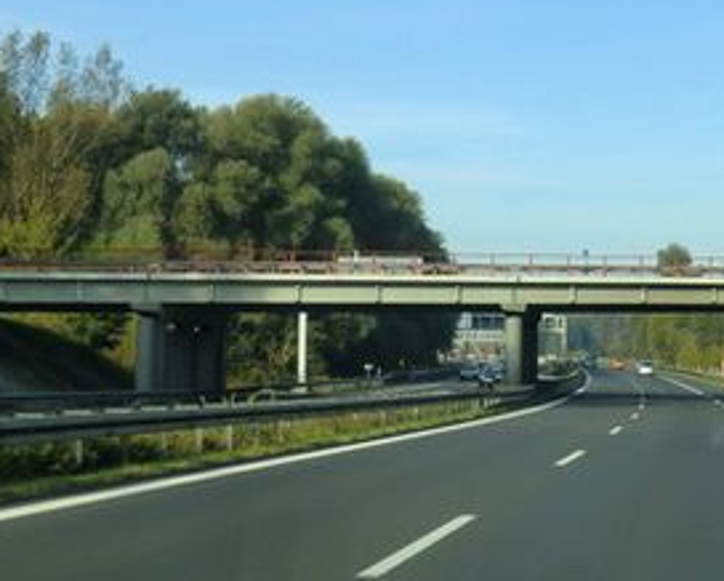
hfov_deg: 21.3
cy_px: 244
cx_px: 540
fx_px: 1908
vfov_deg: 17.3
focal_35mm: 89
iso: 64
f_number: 3.8
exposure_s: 1/400
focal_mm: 7.1
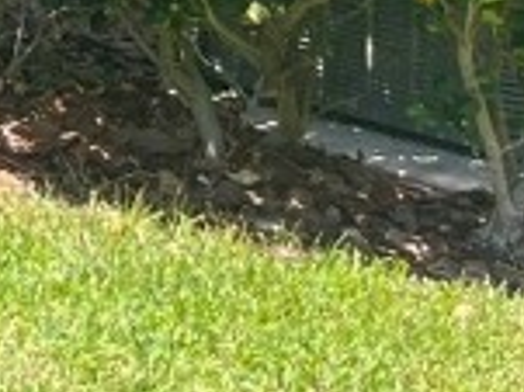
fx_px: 2662
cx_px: -864
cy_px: -642
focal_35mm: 176
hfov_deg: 9.6
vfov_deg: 7.7
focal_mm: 5.1
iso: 50
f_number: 1.6
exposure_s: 1/580
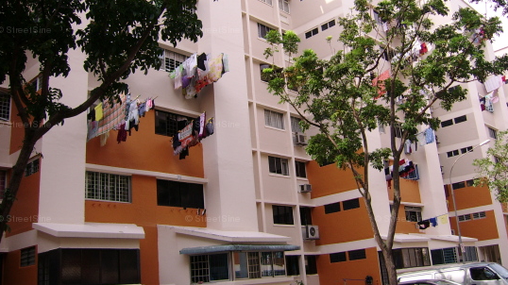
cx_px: 256
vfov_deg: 30.4
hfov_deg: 51.6
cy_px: 126
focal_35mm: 39
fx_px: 525
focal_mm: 5.95
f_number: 2.8
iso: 50
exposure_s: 1/706
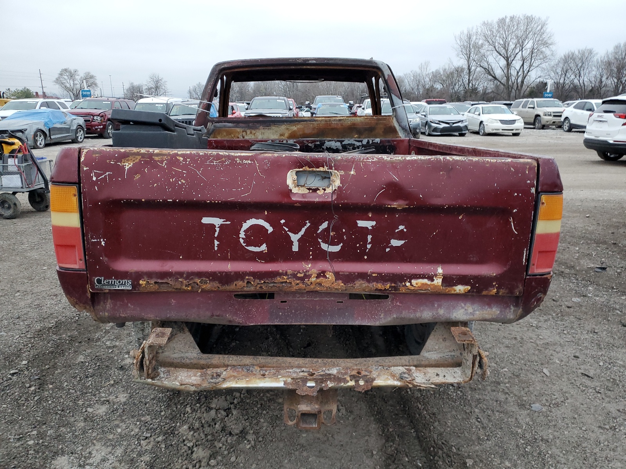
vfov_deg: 53.1
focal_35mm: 26
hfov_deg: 67.3
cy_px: 234
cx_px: 313
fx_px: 470
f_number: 1.5
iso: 141
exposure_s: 1/50
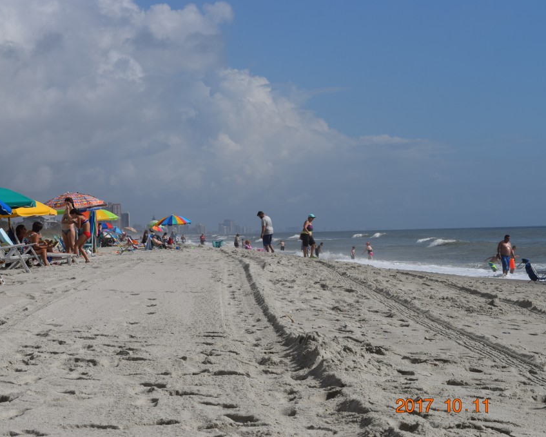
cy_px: 219
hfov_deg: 20.4
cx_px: 222
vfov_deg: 16.4
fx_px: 1512
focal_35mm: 94
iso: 200
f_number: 13
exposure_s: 1/640
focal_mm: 55
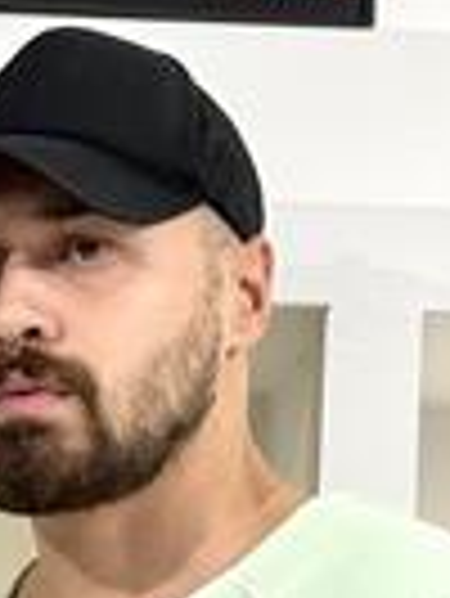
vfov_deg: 11.1
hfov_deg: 8.8
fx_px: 2907
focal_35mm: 168
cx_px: 184
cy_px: 1025
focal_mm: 6.76
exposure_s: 1/100
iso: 80
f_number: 1.78
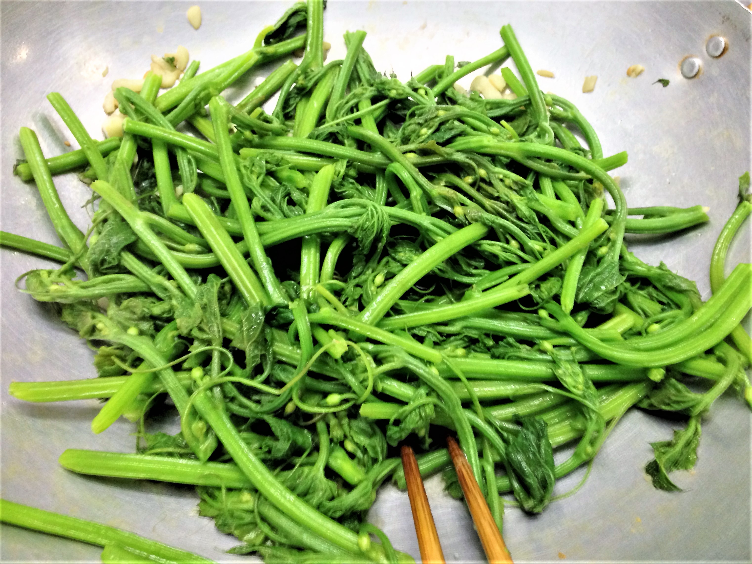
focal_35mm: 33
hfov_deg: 55.4
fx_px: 717
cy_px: 282
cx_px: 376
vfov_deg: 42.9
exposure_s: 1/20
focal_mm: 4.12
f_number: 2.4
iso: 250
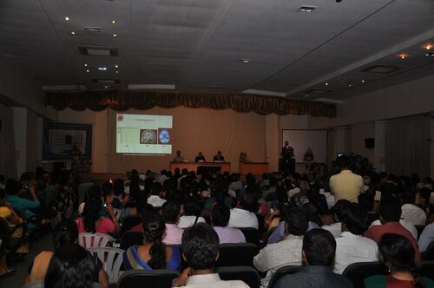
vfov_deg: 36.8
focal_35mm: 36
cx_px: 217
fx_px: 433
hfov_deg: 53.2
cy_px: 144
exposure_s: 1/60
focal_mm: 24
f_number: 5
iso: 400
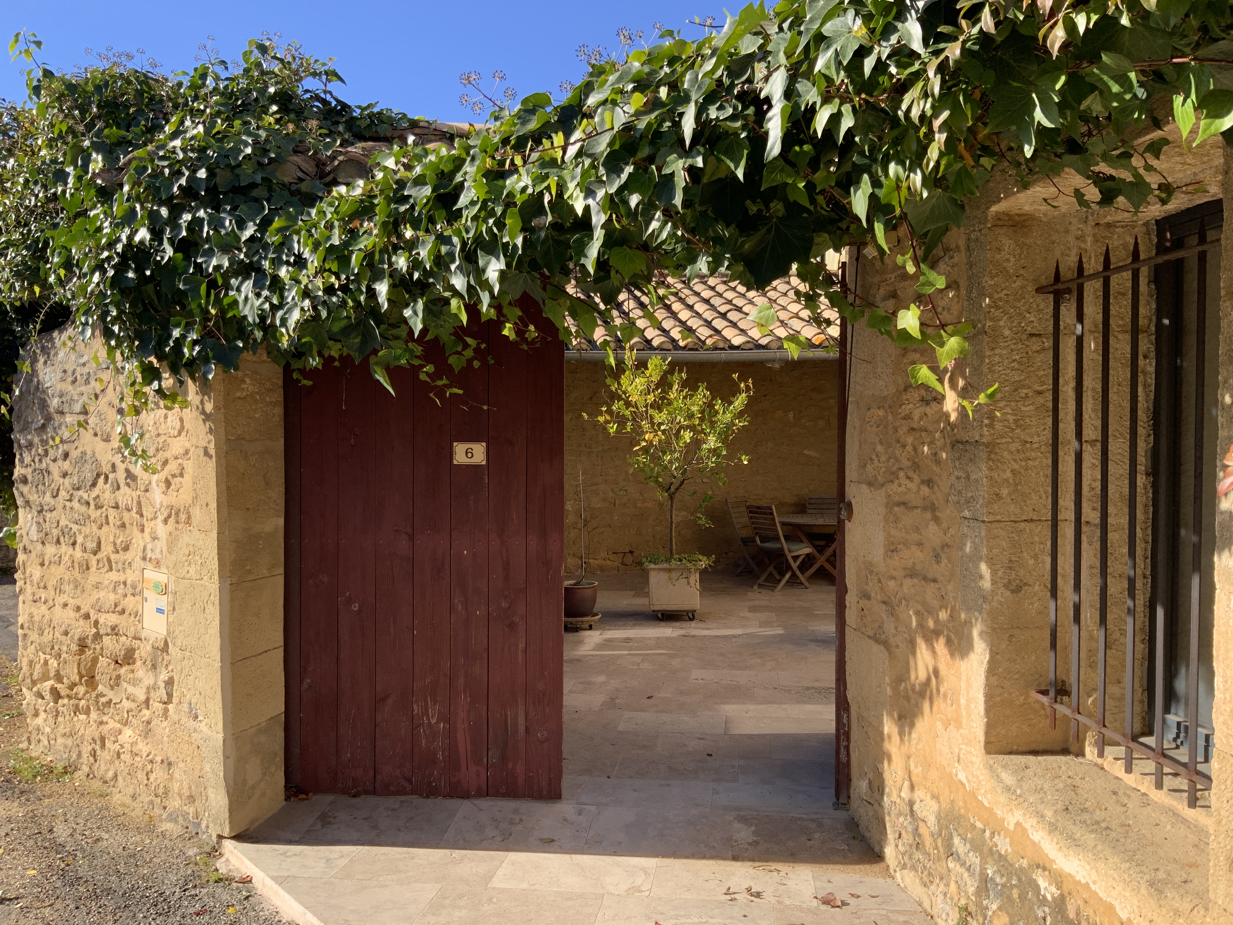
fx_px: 1033
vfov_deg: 48.2
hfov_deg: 61.7
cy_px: 462
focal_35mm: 29
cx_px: 616
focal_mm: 3
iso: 16
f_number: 1.8
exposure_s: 1/759
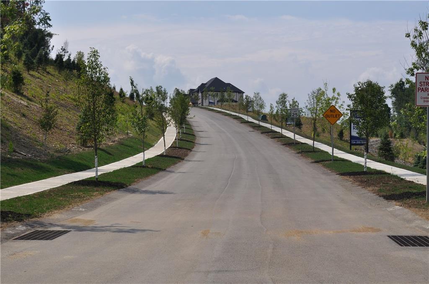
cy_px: 142
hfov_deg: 33.5
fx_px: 714
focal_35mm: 60
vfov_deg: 22.5
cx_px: 214
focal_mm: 40
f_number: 11
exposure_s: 1/500
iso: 200
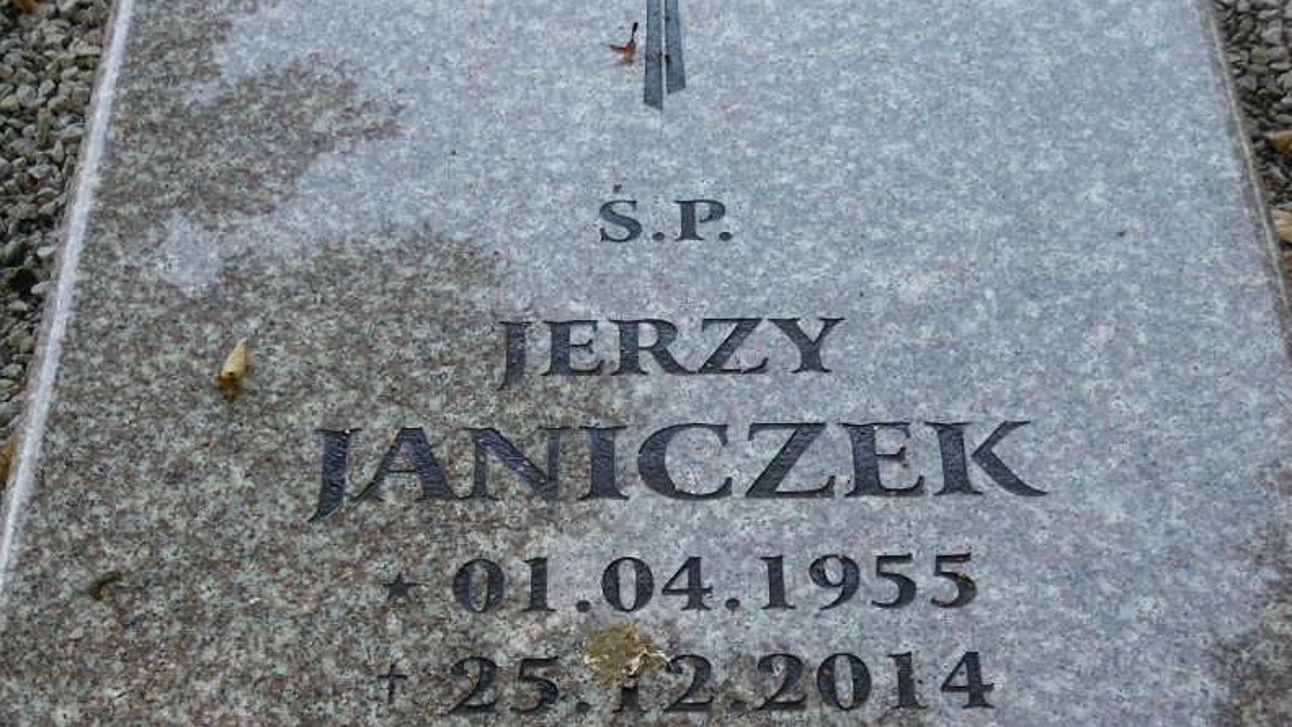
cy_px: 474
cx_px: 652
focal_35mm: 65
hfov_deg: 32.4
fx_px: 2227
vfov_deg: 18.5
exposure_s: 1/60
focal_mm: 10.5
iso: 100
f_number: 4.2
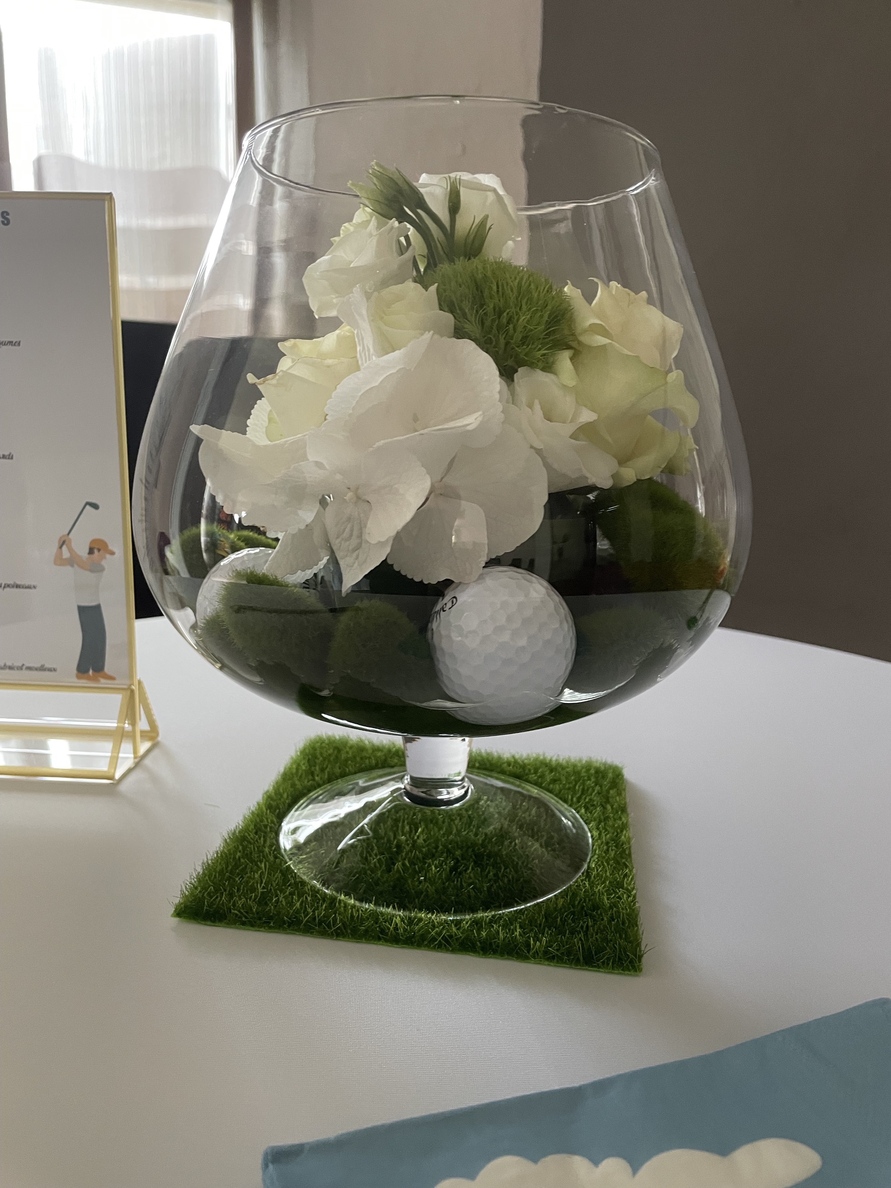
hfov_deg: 53.1
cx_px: 446
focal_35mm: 26
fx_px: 892
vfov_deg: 67.3
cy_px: 594
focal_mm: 4.2
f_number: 1.6
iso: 250
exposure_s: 1/50
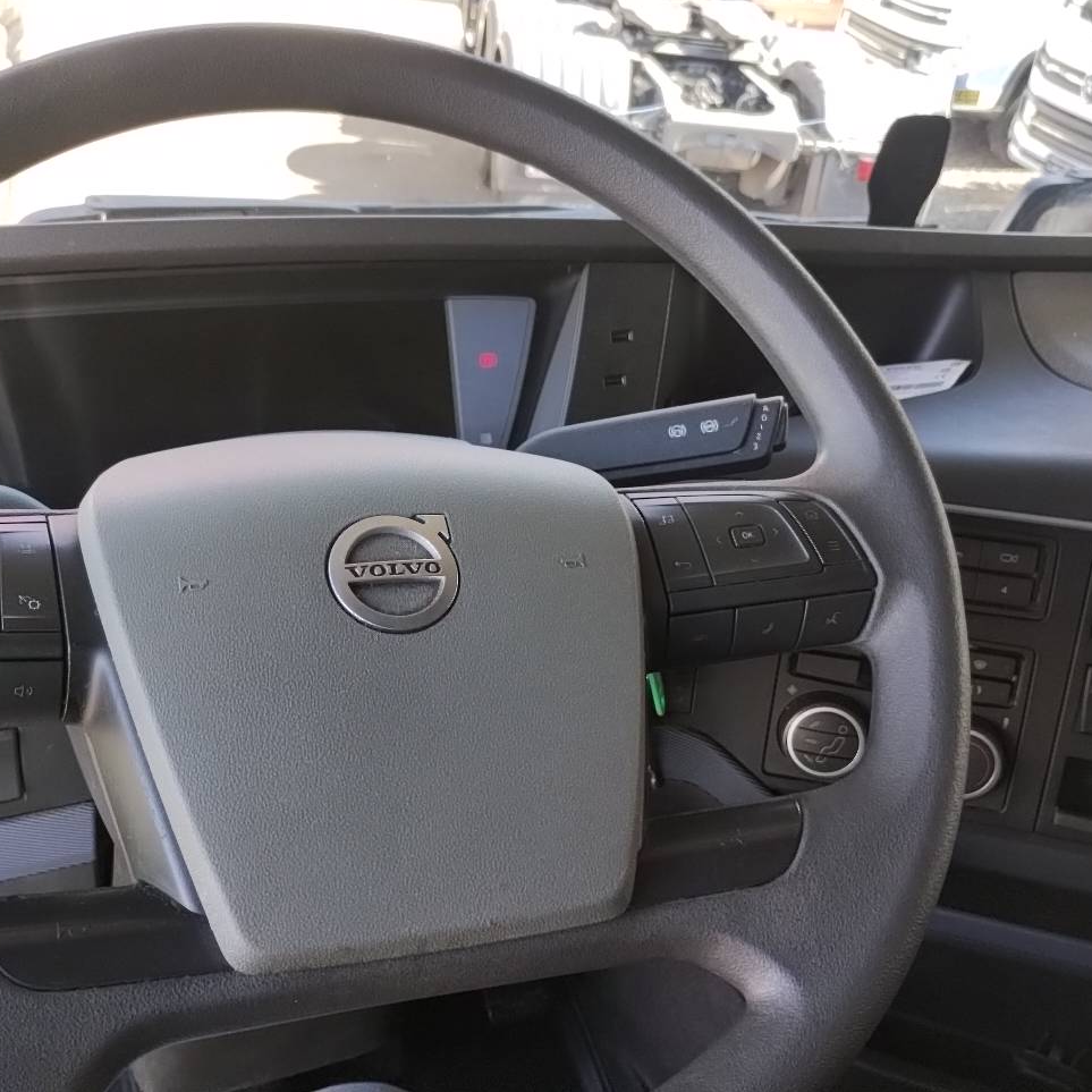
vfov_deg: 44.8
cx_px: 508
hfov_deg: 44.9
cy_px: 482
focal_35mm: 37
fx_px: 1321
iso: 416
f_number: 1.8
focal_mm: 4.27
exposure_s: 1/120
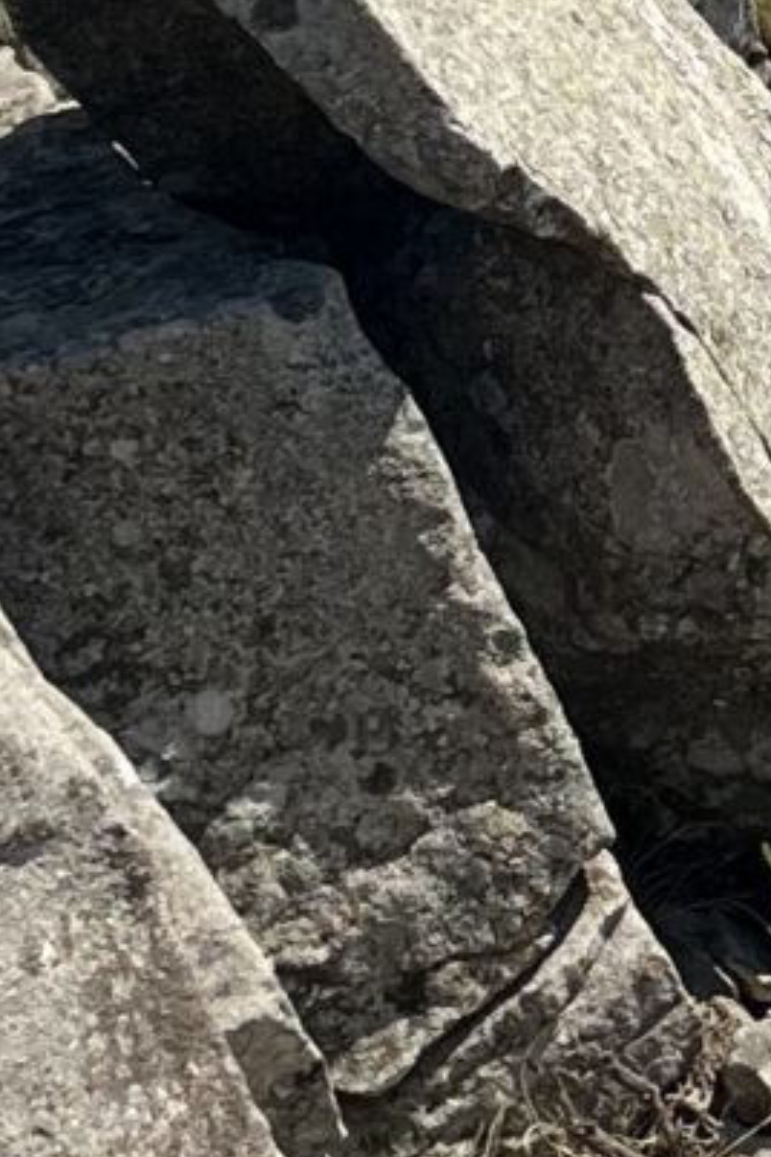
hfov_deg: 7.8
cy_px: 161
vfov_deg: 11.9
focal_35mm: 172
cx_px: 1151
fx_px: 5525
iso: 50
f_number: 1.6
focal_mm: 5.1
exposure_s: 1/4310
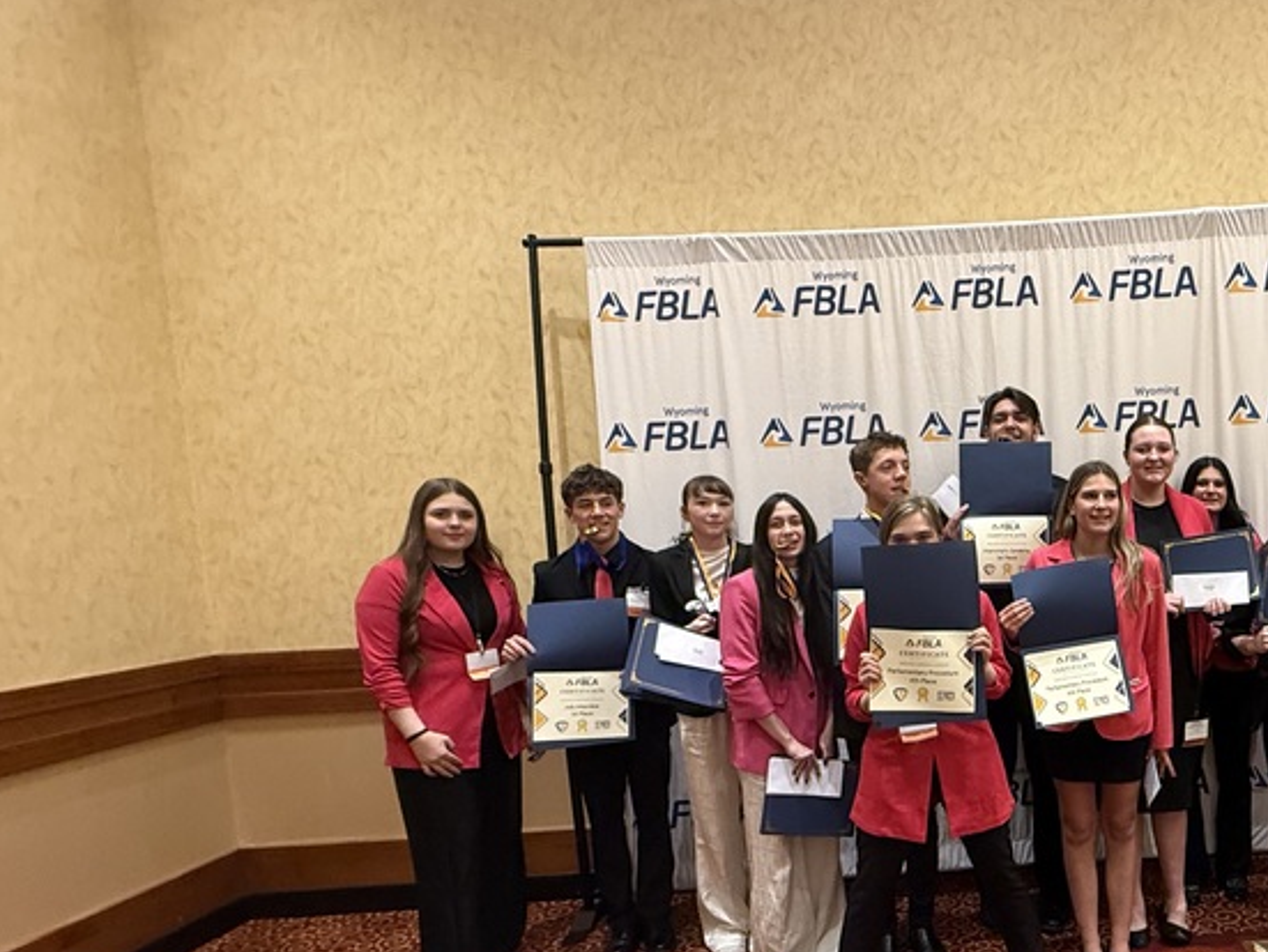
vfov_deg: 52.4
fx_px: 953
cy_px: 612
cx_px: 1047
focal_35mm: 26
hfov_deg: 60.7
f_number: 2.2
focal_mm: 2.22
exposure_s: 1/60
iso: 400
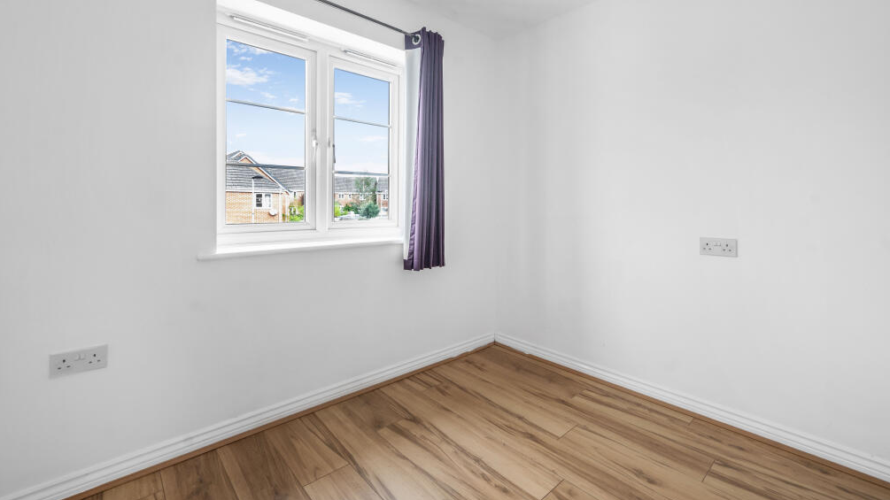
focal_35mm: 16
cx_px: 437
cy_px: 209
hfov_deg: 99.4
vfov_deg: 66.6
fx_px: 378
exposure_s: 1/50
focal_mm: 15
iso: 250
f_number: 6.3
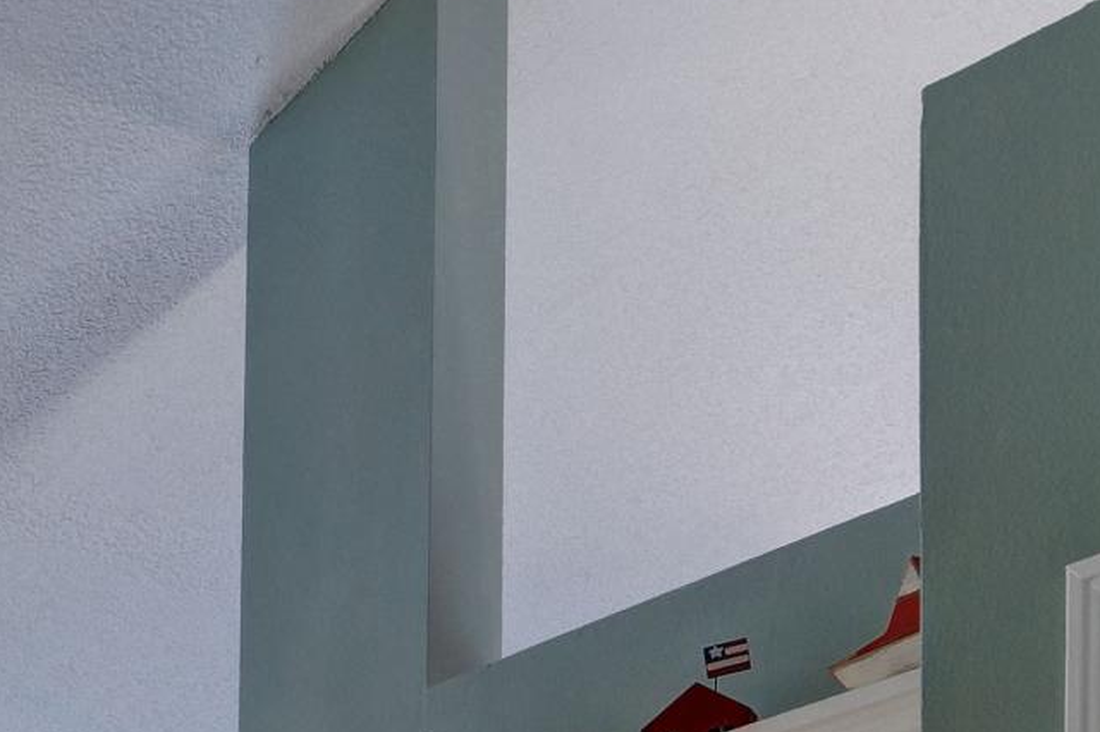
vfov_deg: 14.0
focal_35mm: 75
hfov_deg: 25.0
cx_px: -124
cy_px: 1635
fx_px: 2290
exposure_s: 1/30
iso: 400
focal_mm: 11
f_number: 7.1
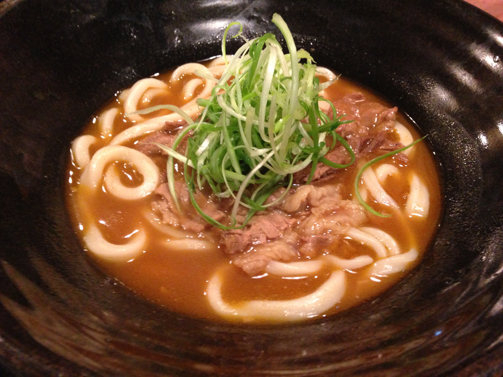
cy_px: 188
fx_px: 480
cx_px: 252
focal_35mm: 33
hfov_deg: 55.4
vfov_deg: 42.9
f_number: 2.4
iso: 400
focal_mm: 4.13
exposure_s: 1/17
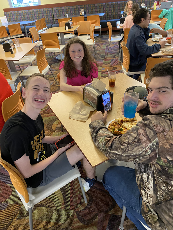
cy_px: 115
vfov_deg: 67.3
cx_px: 86
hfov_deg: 53.1
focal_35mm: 26
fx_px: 173
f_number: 1.8
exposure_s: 1/60
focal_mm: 4.25
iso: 400
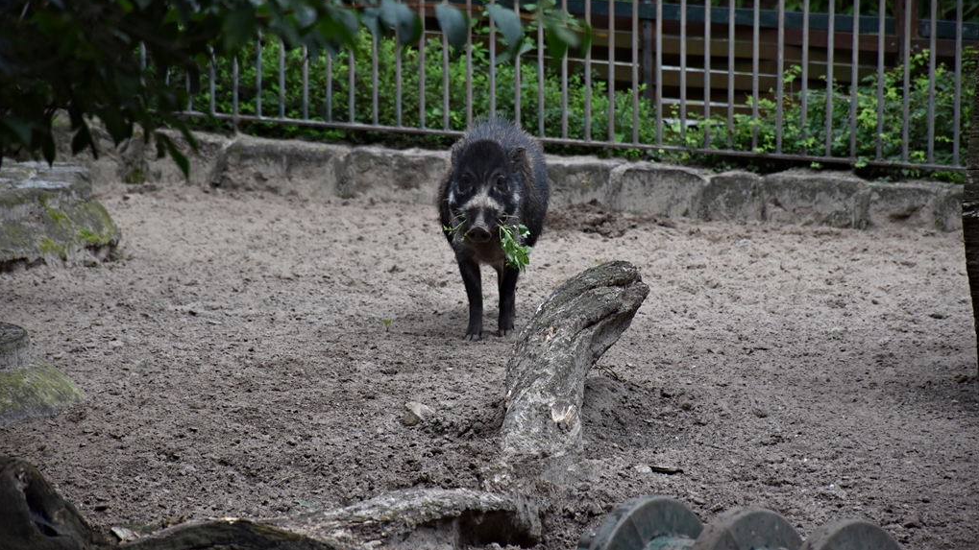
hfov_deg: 9.8
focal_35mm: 221
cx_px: 489
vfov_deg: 5.5
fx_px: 5737
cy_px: 224
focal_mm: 140
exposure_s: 1/250
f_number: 5.6
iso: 640
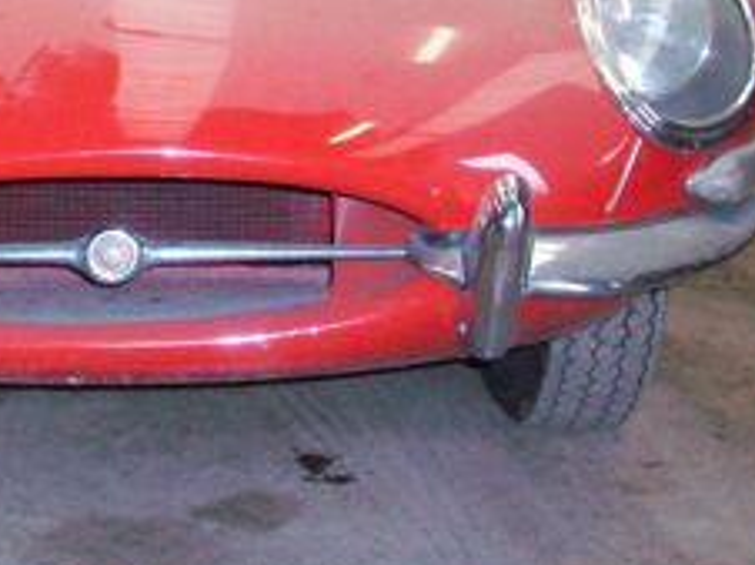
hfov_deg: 27.8
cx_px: 107
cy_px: 144
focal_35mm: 68
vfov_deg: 21.4
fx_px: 1482
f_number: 2.8
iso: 400
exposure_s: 1/125
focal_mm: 5.7
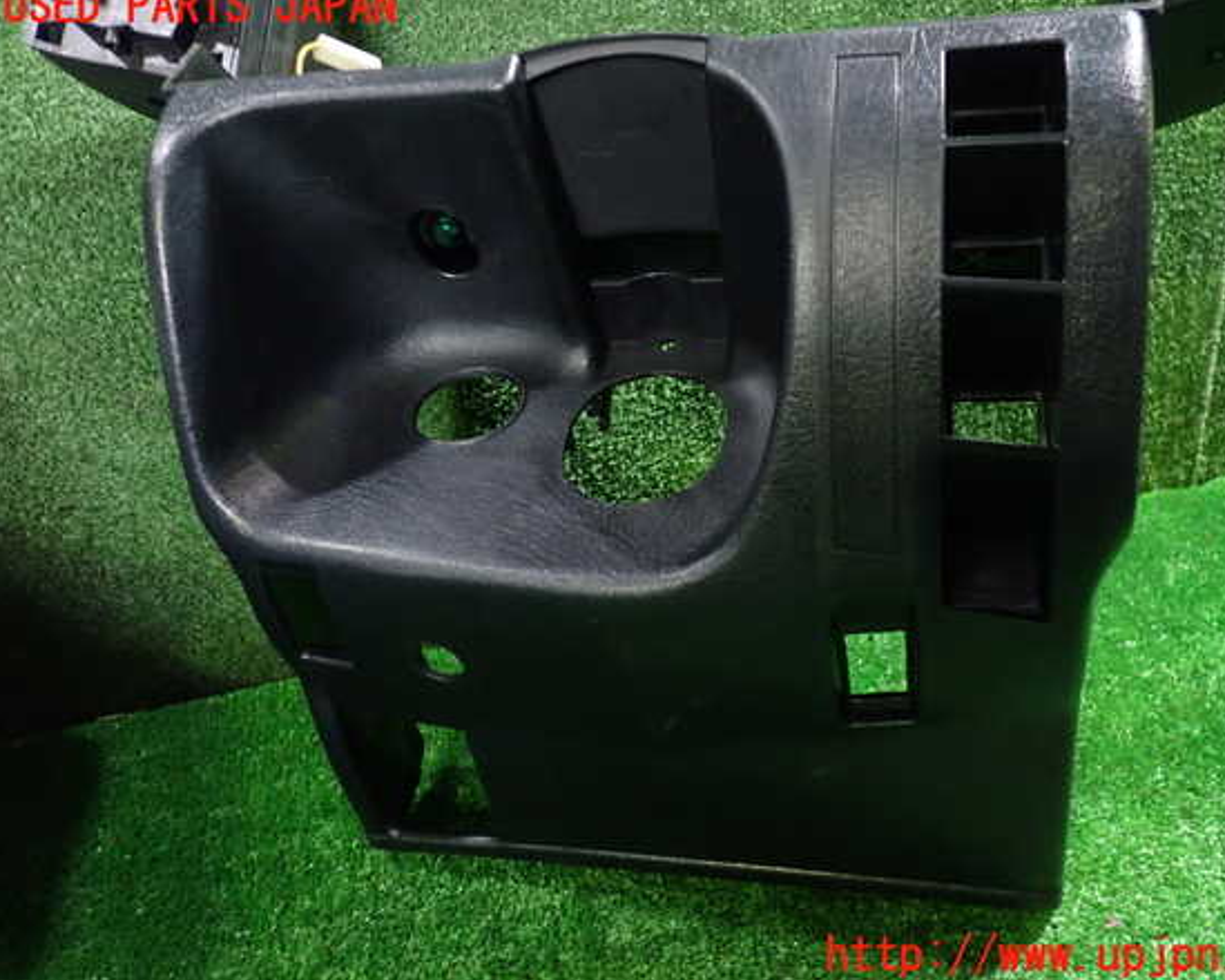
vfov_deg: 45.8
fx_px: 1160
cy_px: 482
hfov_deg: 55.6
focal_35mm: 32
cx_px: 660
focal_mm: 5.4
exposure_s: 1/30
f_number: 2.3
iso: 640
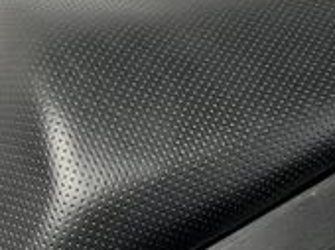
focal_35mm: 98
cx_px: 110
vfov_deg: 15.0
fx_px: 947
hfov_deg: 20.0
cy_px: 167
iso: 125
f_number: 1.6
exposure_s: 1/50
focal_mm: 5.1
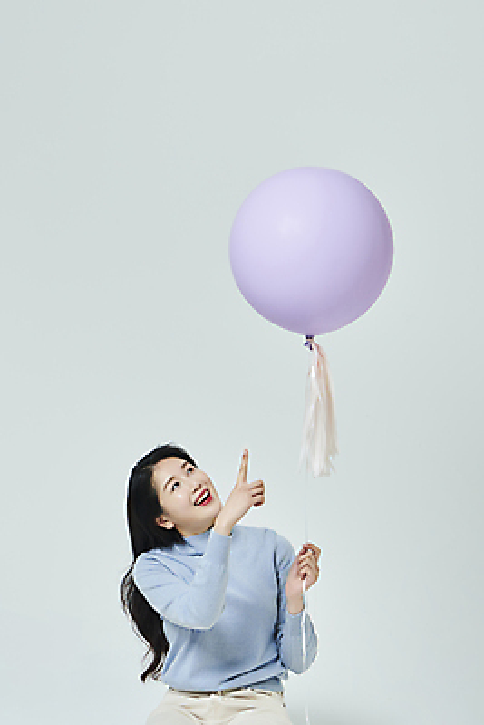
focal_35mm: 70
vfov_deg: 28.8
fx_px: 1410
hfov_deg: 19.5
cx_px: 242
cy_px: 362
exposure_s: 1/125
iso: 100
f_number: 11
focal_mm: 70
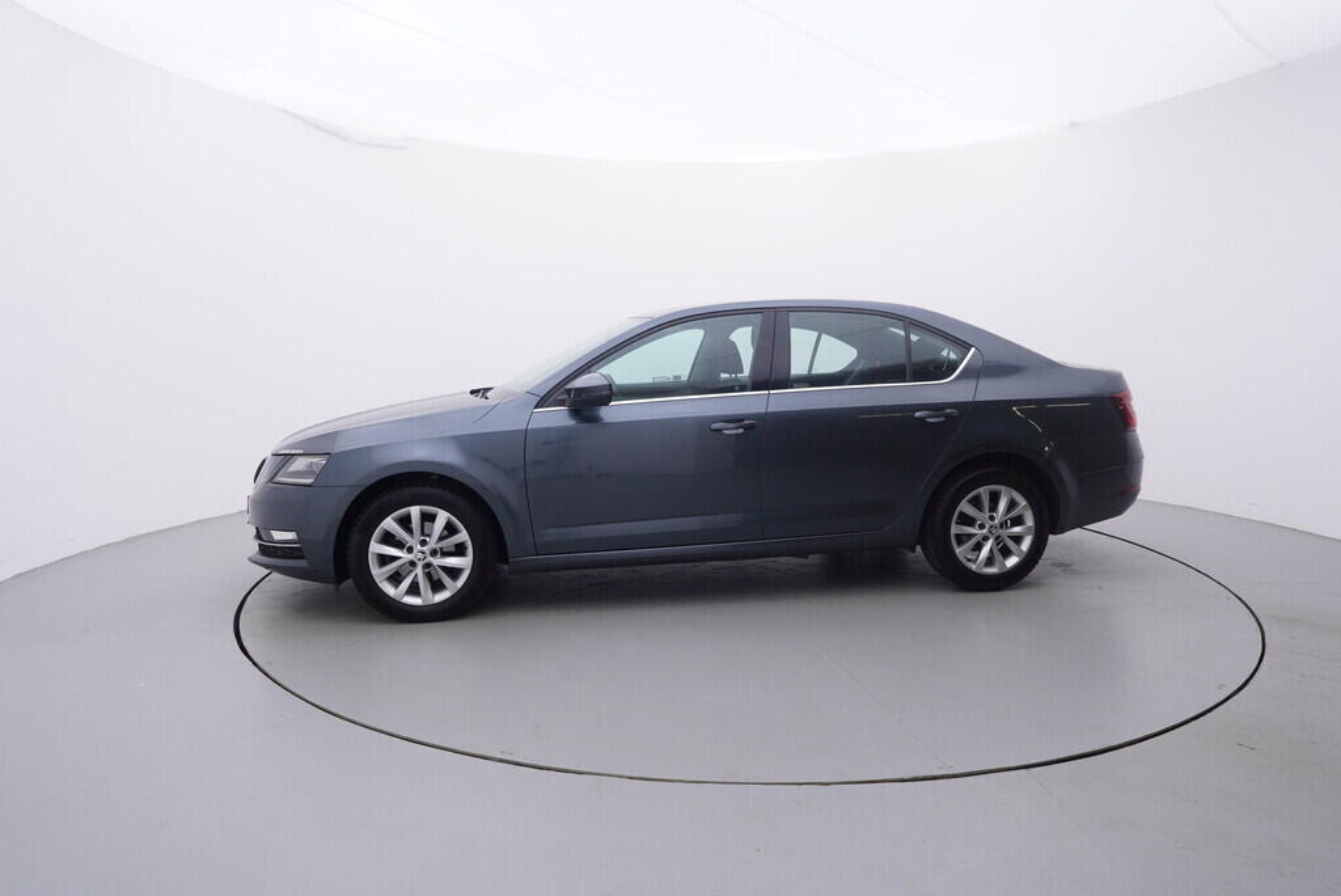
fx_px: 839
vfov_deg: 56.2
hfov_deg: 77.3
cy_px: 448
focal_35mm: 22
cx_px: 670
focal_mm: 15
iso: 200
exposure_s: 1/80
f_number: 5
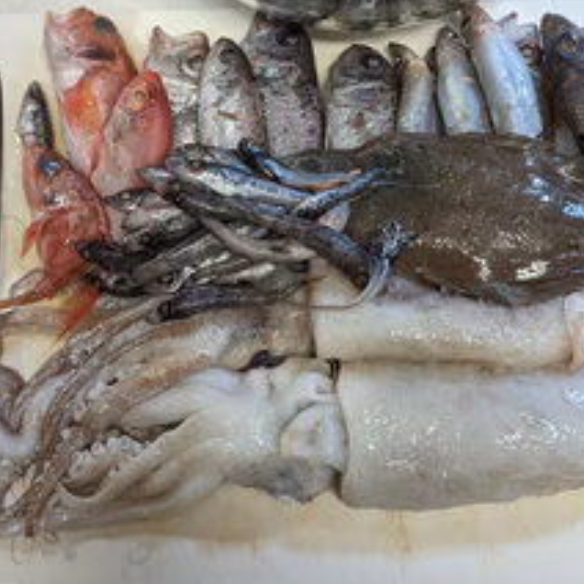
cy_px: 212
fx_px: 859
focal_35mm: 45
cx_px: 314
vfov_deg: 37.3
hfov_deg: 37.5
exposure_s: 1/99.9
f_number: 1.73
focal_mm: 4.38
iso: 370
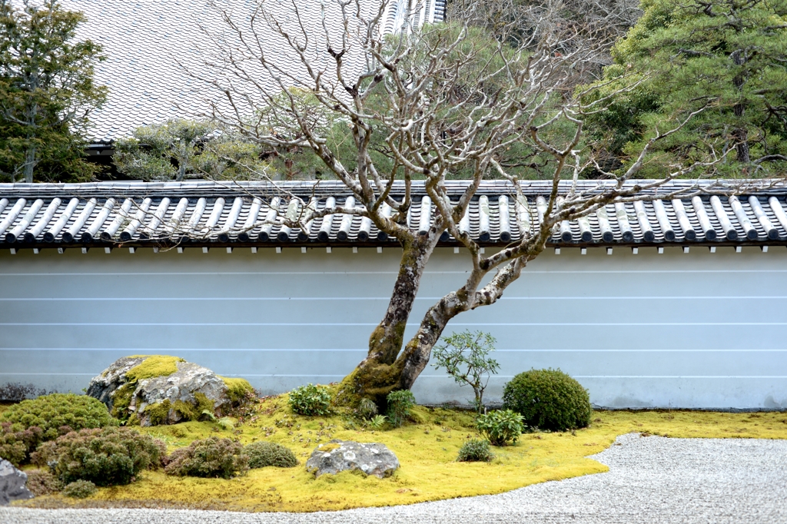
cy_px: 262
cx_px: 394
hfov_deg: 39.6
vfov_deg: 27.0
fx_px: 1093
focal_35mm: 50
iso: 400
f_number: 5.6
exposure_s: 1/500
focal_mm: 50
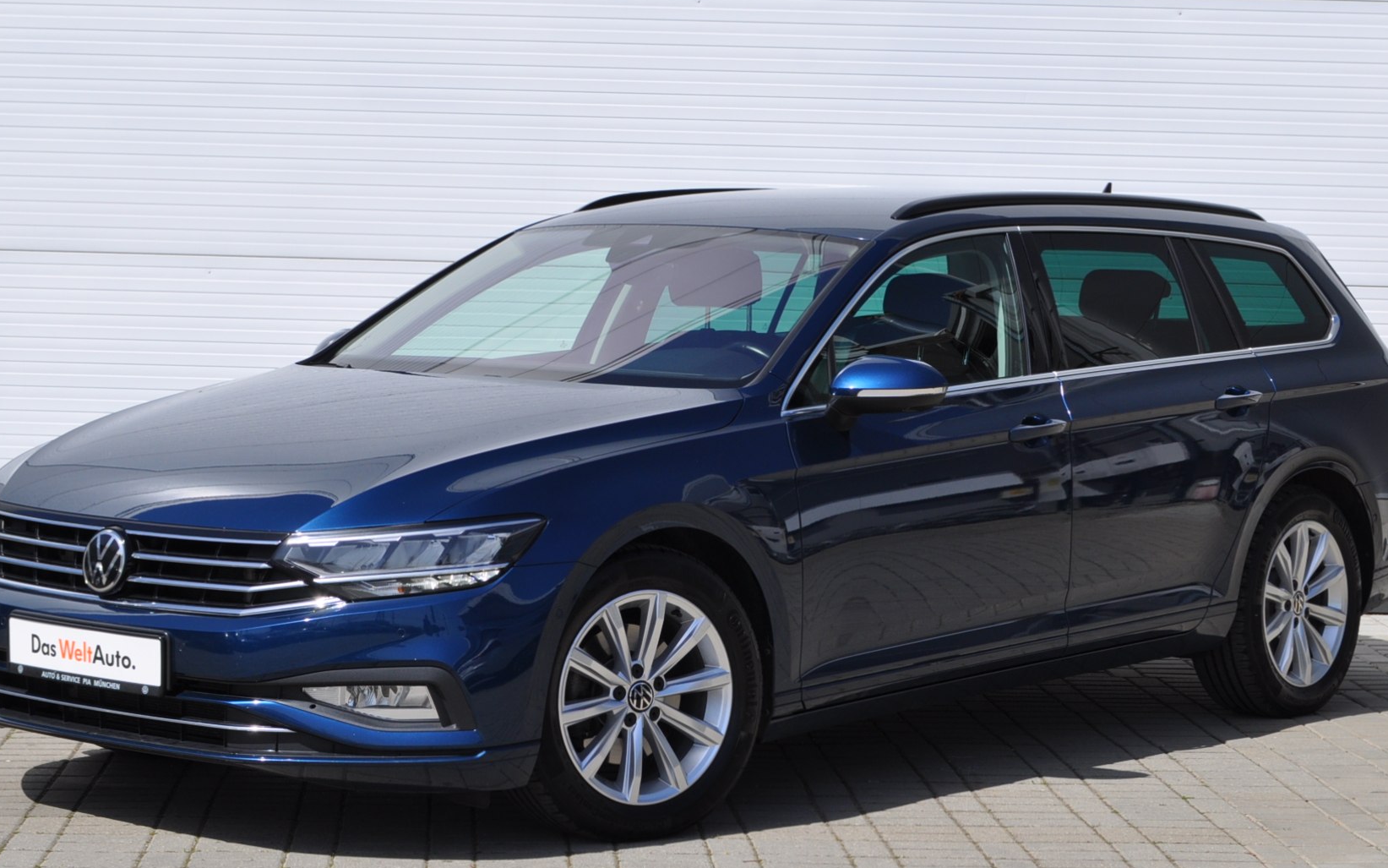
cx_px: 668
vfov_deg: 14.6
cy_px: 366
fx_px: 3392
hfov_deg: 23.1
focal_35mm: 90
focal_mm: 45
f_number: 10
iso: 200
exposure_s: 1/400
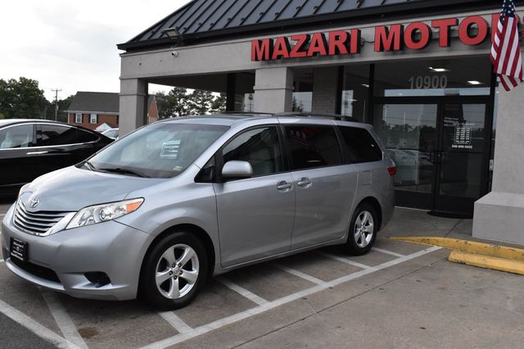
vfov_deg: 36.8
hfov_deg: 53.2
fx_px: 524
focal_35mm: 36
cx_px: 262
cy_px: 174
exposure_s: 1/1000
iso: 2500
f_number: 13
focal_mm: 24
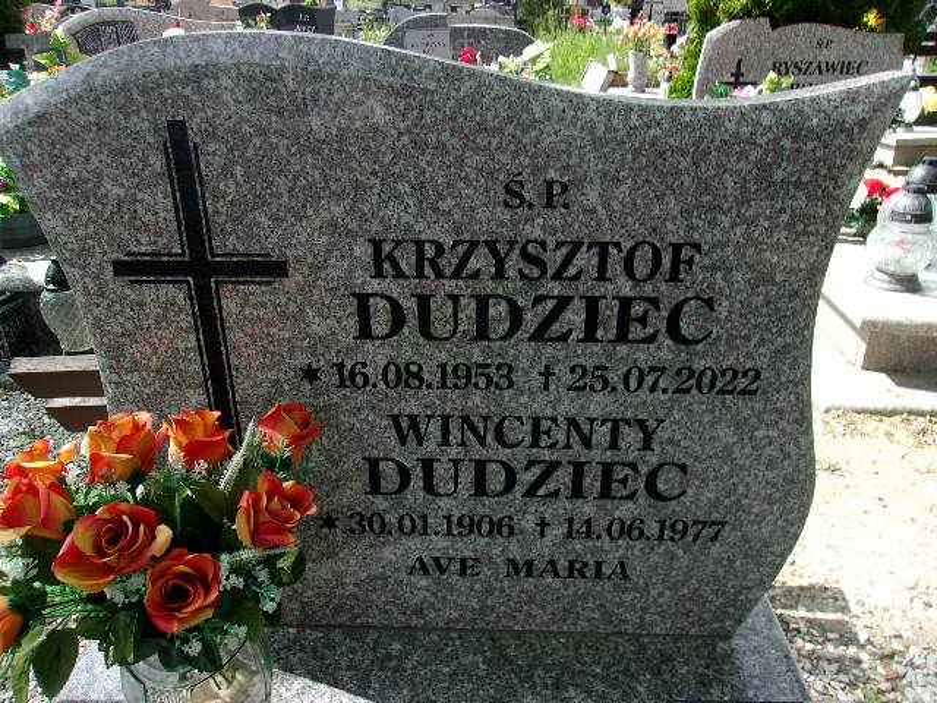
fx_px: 731
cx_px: 468
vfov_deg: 51.4
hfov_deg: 65.3
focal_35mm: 27
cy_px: 352
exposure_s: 1/38
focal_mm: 4.9
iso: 80
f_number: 10.4
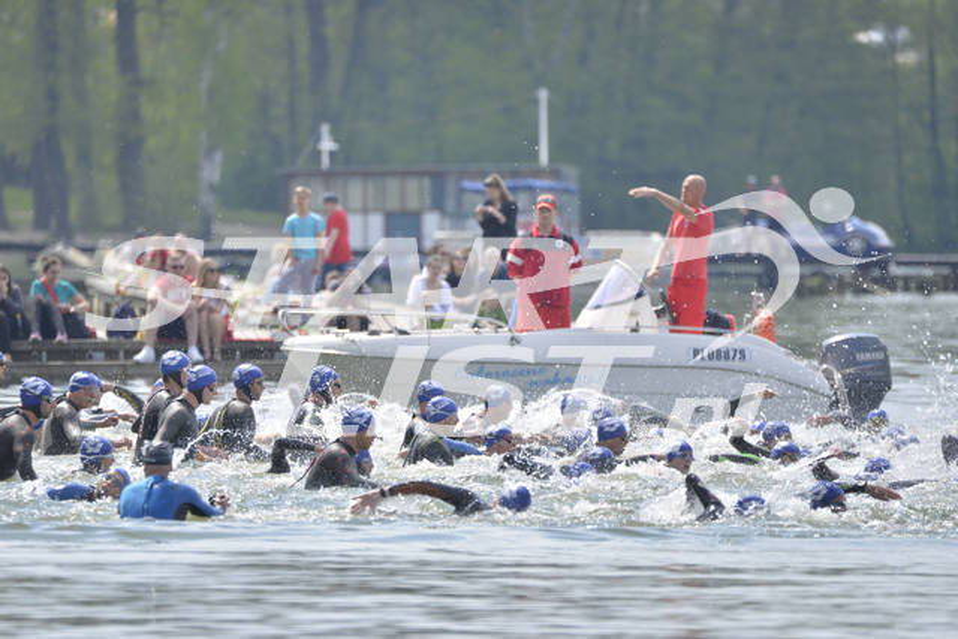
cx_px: 479
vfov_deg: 2.3
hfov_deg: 3.4
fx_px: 15969
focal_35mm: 600
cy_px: 320
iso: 800
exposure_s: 1/2500
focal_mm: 600
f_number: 6.3
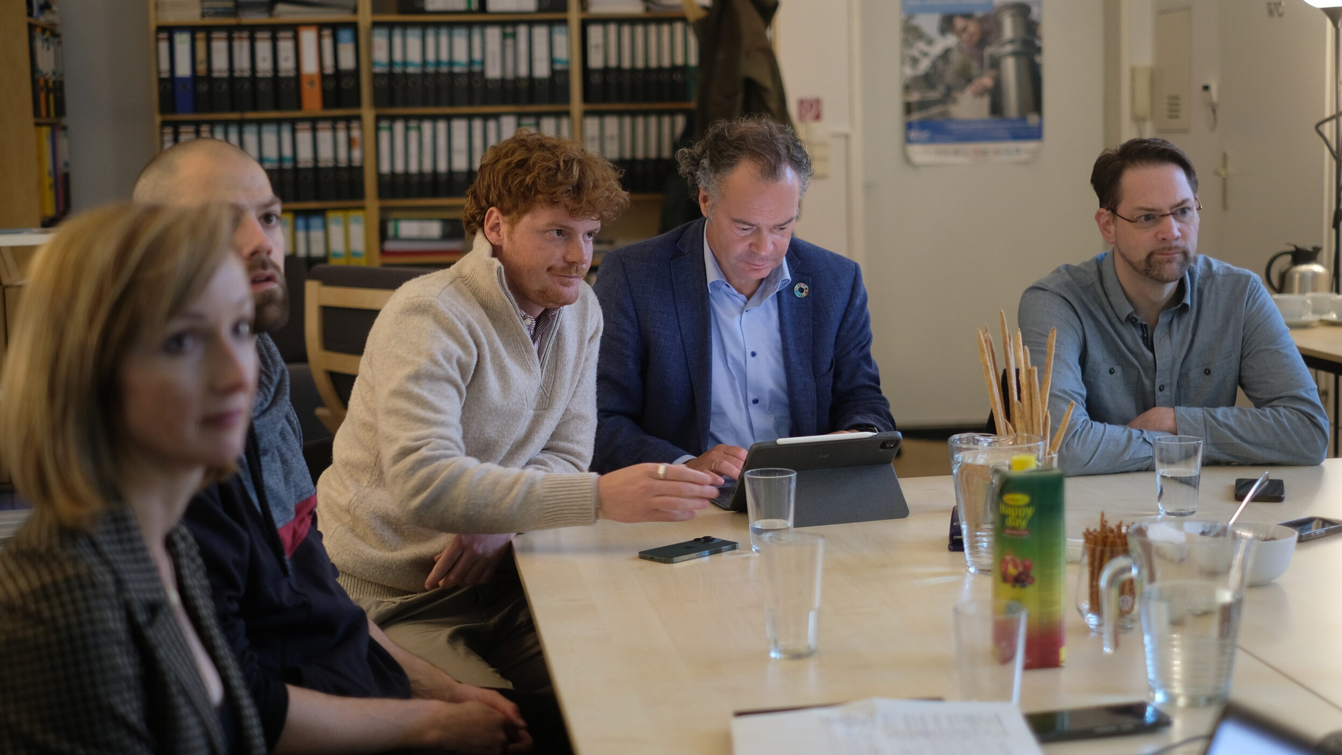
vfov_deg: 21.1
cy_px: 384
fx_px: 2028
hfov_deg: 36.6
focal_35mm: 57
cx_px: 654
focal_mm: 35
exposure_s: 1/70
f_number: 1.4
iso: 400
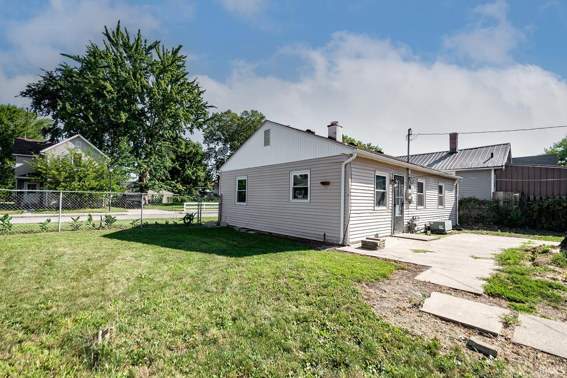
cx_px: 284
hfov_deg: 100.4
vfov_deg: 77.3
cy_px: 189
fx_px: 236
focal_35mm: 15
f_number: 9
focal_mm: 10
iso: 200
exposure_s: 1/1600
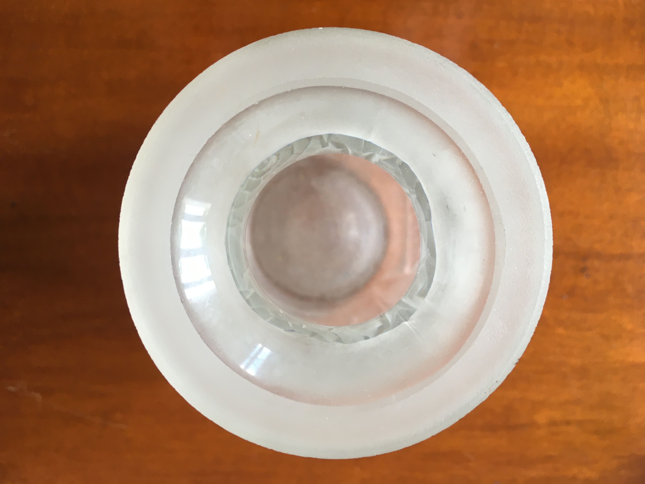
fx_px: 540
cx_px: 322
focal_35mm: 29
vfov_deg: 48.2
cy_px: 242
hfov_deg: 61.7
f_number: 2.2
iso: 32
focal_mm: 4.15
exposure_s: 1/33
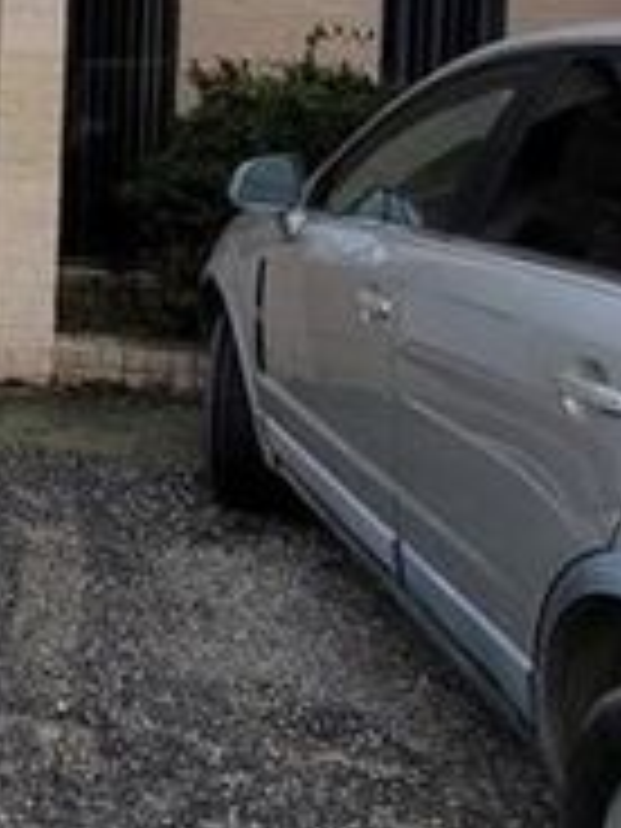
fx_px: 1124
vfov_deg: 37.7
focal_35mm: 47
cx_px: -333
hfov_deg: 23.8
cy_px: 79
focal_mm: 2.2
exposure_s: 1/634
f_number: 2.2
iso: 50
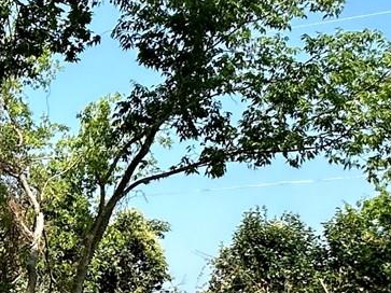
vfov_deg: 18.5
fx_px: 892
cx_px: -311
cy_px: 231
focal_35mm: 79
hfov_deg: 19.0
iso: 40
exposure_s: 1/842
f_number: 2.2
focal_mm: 2.22
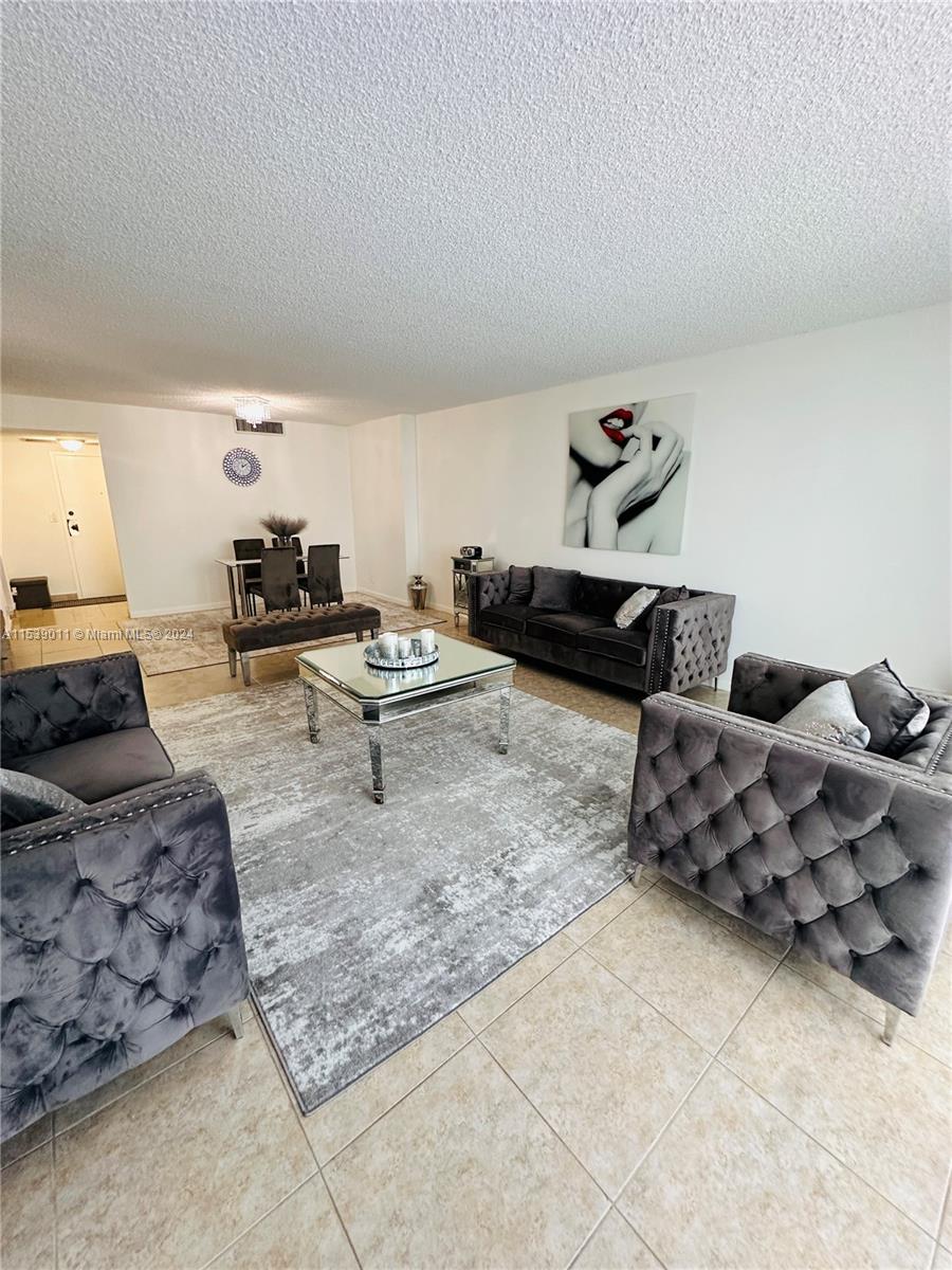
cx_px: 476
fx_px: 513
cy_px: 635
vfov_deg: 102.1
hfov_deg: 85.7
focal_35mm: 14
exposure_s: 1/120
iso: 250
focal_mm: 2.22
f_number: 2.2
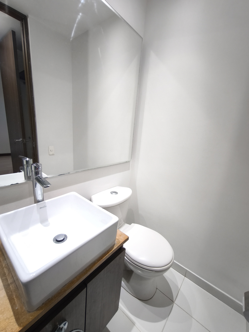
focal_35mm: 15
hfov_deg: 81.7
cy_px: 166
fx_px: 144
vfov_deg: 98.2
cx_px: 124
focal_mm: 1.91
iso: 250
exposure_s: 1/30
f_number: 2.2
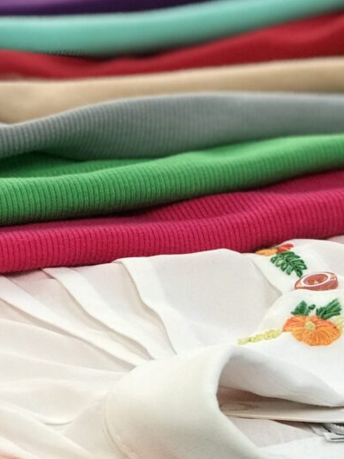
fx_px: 1908
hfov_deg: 10.3
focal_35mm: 144
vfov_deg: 13.7
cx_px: 286
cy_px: 144
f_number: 2.8
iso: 50
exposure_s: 1/50
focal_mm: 6.6
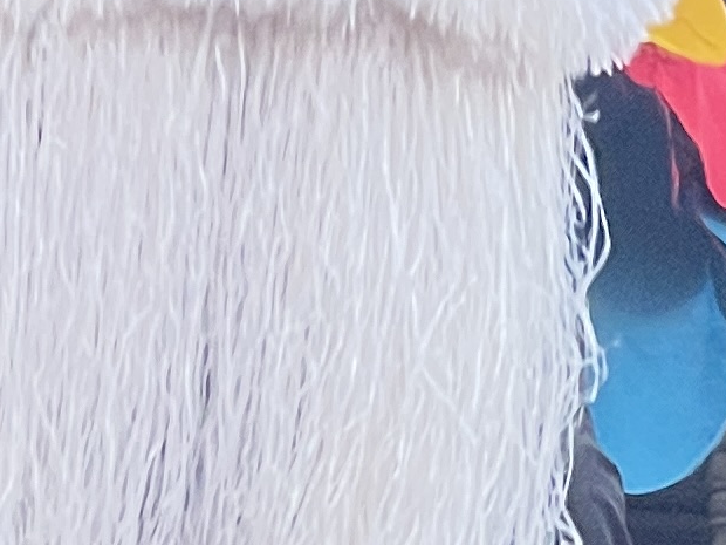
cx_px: 87
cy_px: -458
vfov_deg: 3.5
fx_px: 8725
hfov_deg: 4.8
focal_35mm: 416
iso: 50
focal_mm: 7.5
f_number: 2.2
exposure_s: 1/99
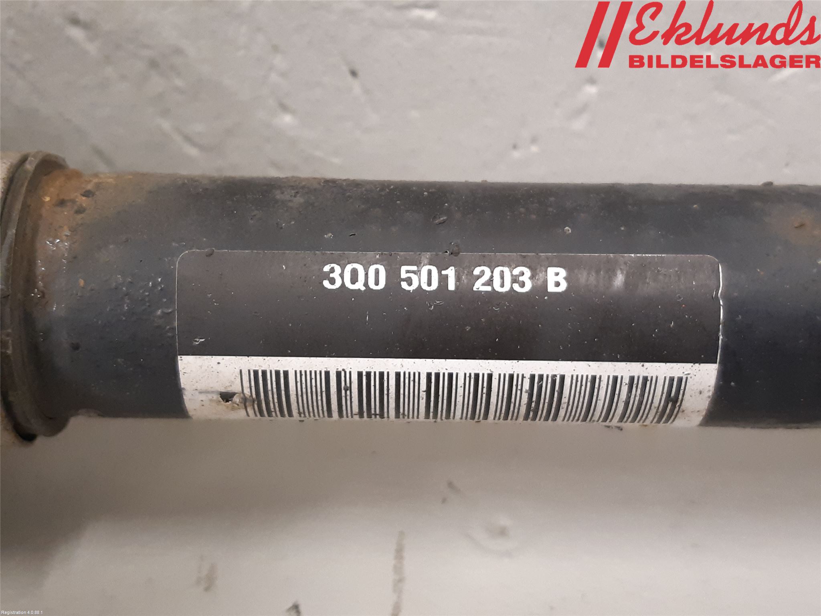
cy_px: 308
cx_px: 410
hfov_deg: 67.3
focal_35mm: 26
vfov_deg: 53.1
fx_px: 617
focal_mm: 3.93
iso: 250
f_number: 1.7
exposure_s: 1/33
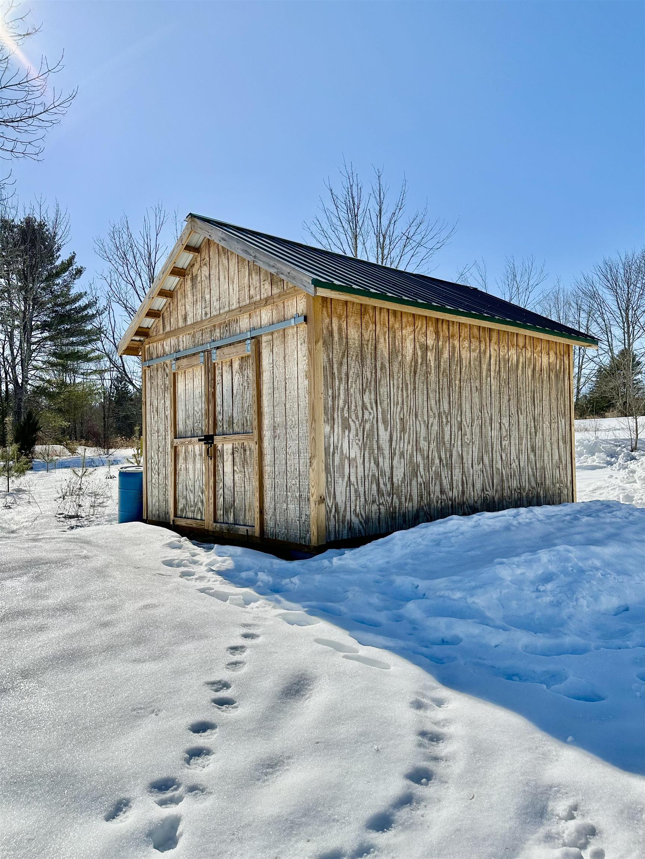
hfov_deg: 56.8
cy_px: 430
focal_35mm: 24
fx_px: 596
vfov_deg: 71.6
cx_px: 322
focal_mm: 6.86
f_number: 1.78
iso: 80
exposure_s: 1/12048
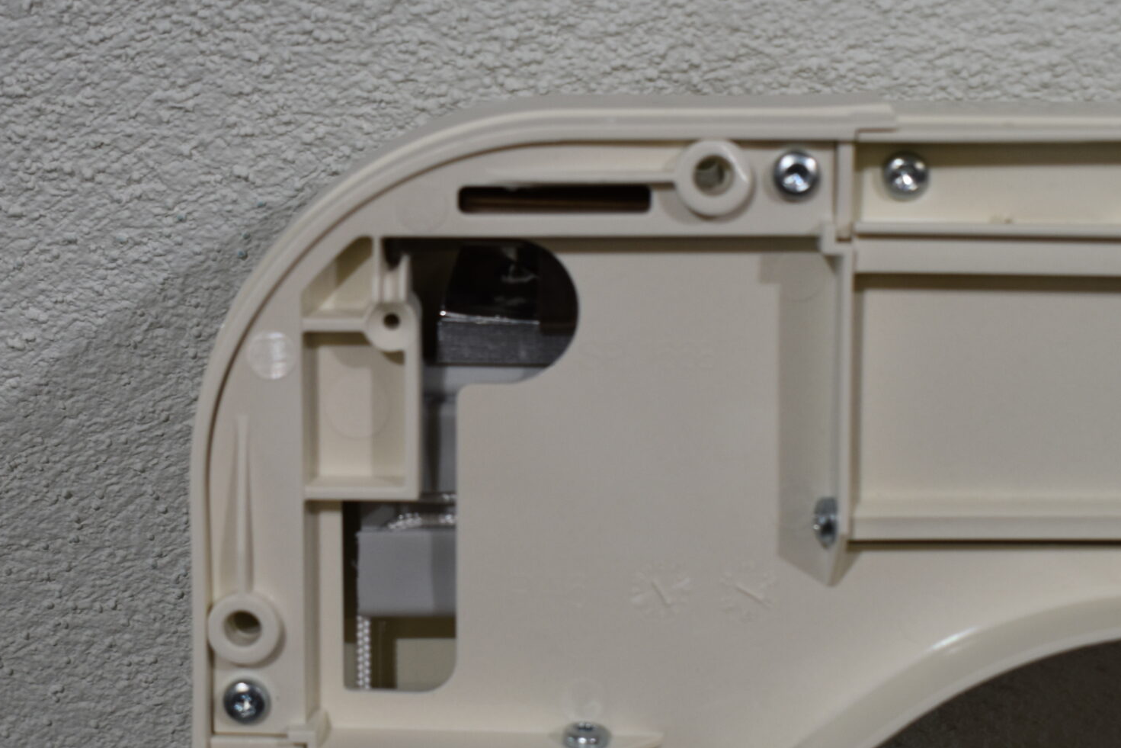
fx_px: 2927
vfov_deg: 14.5
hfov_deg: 21.7
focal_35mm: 94
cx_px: 494
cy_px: 533
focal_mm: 36
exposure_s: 1/60
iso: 250
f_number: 8
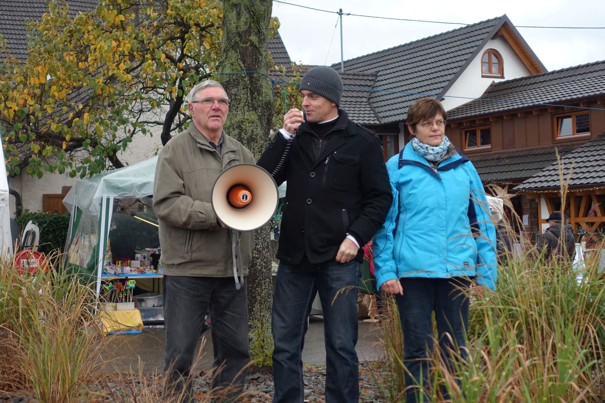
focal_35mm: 64
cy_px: 202
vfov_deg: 21.2
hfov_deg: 31.4
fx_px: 1076
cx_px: 302
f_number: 2.8
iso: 125
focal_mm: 23.34
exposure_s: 1/160
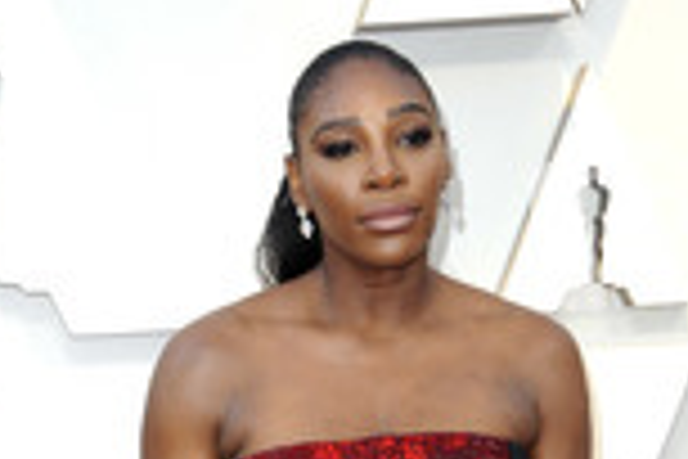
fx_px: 3096
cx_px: 353
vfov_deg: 8.1
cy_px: 882
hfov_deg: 12.7
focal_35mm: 162
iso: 1000
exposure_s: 1/250
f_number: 6.3
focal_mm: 62
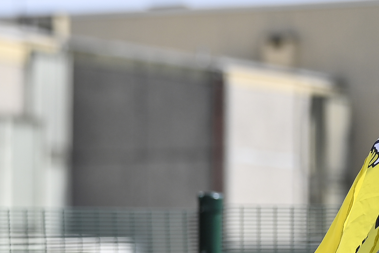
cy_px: 267
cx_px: -232
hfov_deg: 5.5
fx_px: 3864
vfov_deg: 3.7
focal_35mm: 367
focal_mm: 112
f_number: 2.8
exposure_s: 1/2000
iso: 100
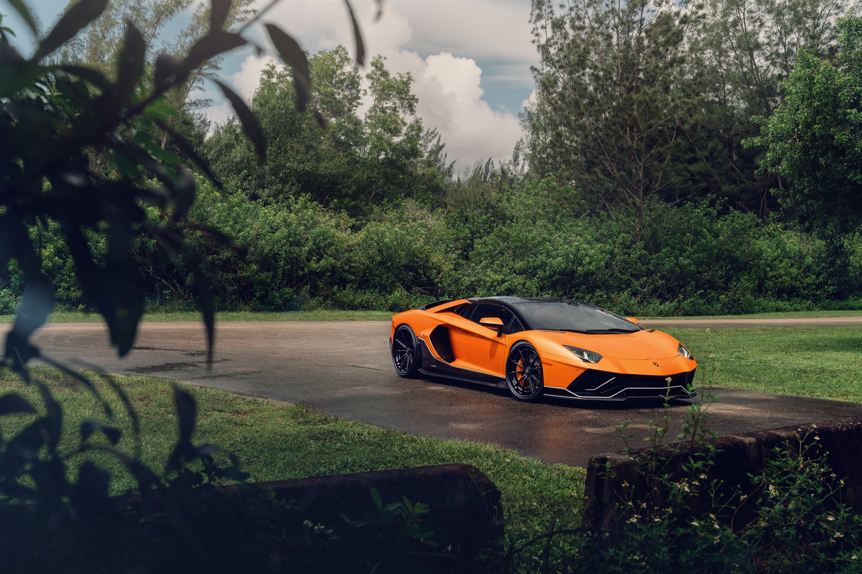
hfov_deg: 47.4
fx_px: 981
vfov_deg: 32.6
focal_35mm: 41
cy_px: 287
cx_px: 431
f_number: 6.3
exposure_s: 1/640
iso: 250
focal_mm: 41
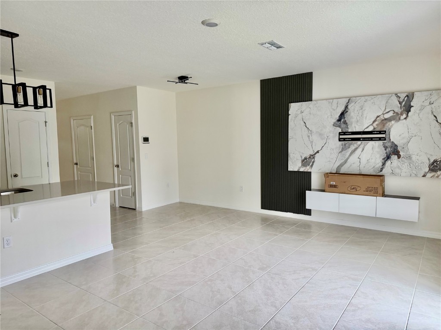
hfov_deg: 71.6
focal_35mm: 24
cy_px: 165
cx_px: 220
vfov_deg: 56.8
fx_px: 306
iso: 160
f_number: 1.78
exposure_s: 1/121
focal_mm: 6.76
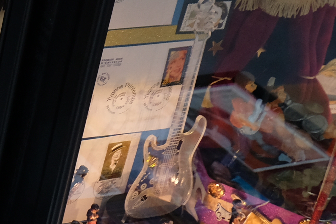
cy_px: -75
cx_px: -372
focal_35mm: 159
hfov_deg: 11.4
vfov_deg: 8.5
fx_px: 1484
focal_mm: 22.4
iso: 640
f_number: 4
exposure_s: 1/60
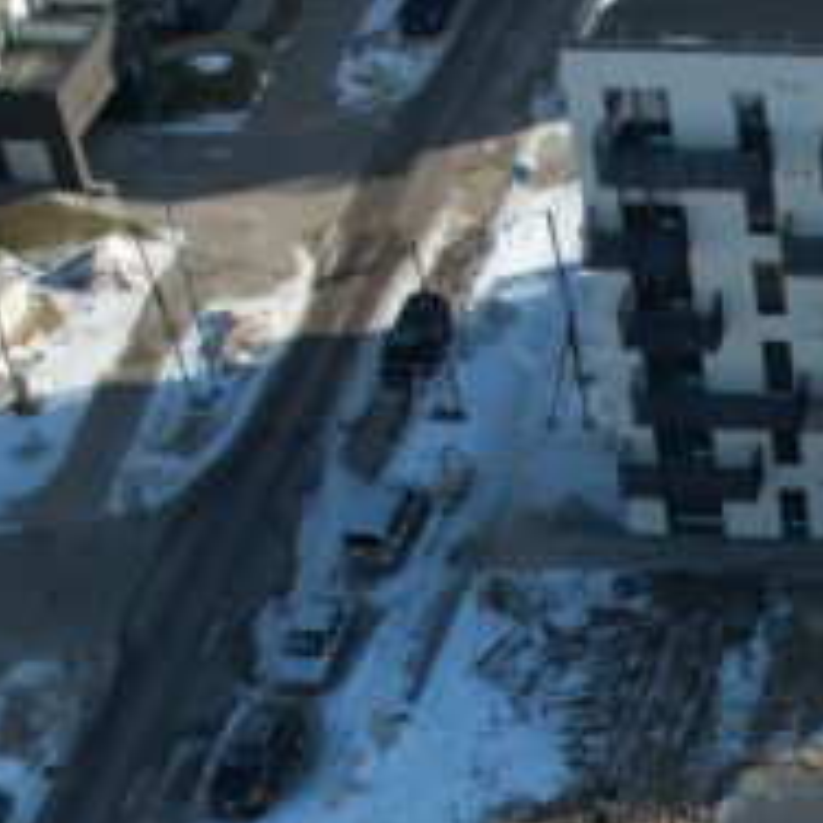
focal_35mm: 102
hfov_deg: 16.0
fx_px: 2744
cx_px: 1143
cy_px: 1070
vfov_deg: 16.2
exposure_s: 1/1250
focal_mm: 8.38
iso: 100
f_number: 2.8
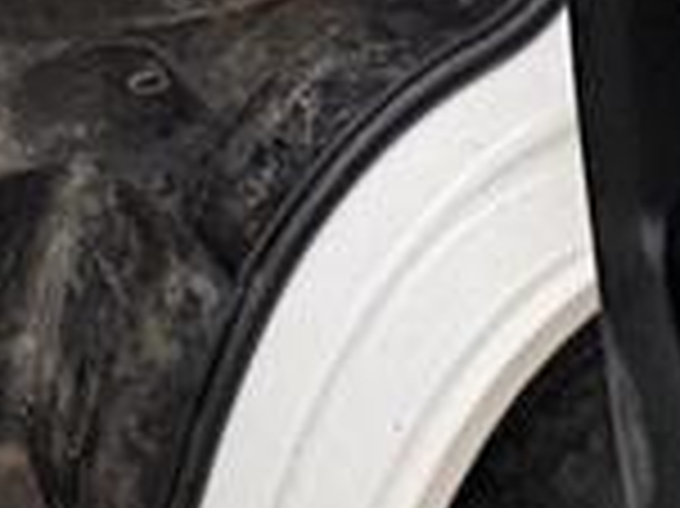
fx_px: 1629
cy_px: -539
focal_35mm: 83
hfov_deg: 20.9
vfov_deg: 14.4
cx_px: -261
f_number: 2.2
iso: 125
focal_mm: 2.22
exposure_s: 1/99
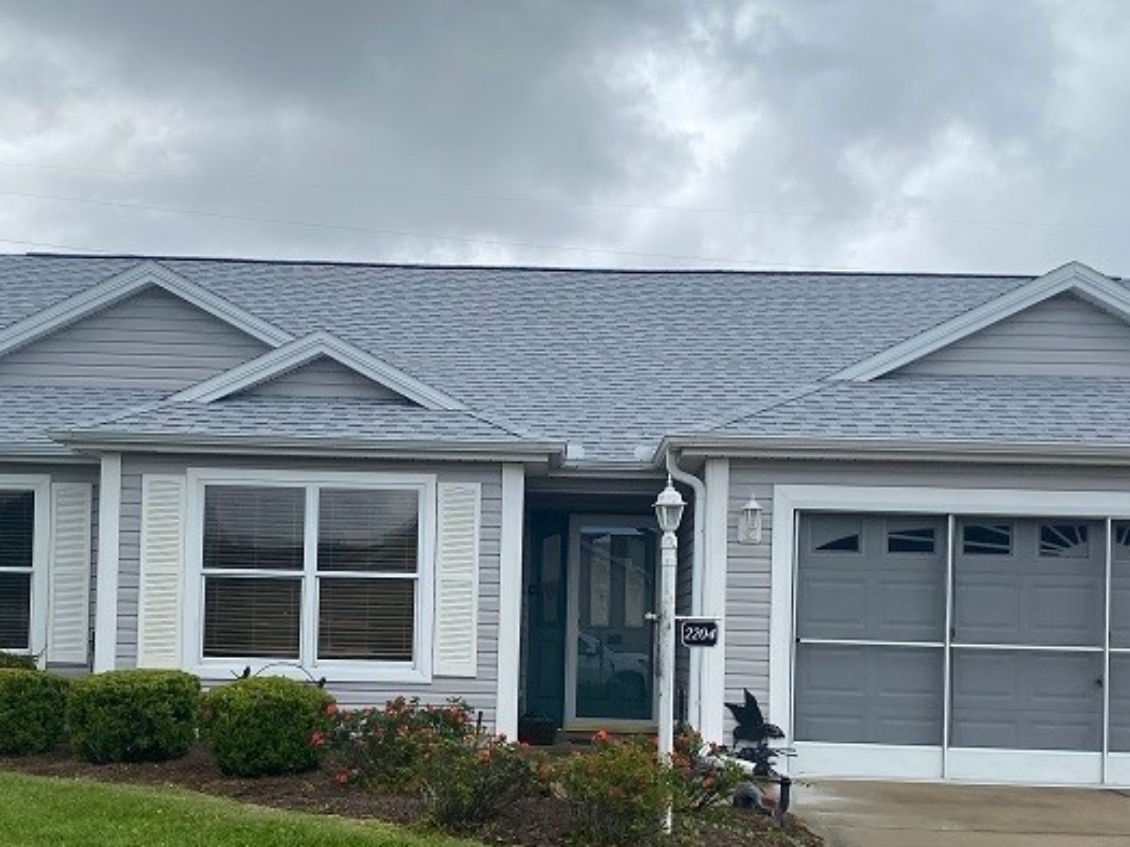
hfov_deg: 38.2
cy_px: 621
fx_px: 1632
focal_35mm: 50
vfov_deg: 28.7
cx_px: 556
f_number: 1.8
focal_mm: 4.25
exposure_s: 1/2817
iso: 32
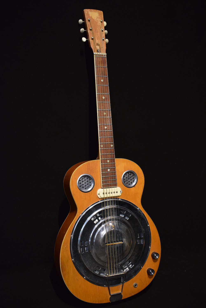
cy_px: 154
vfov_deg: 49.6
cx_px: 103
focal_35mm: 39
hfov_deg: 34.2
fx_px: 335
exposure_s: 1/30
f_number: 4
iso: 2200
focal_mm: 26
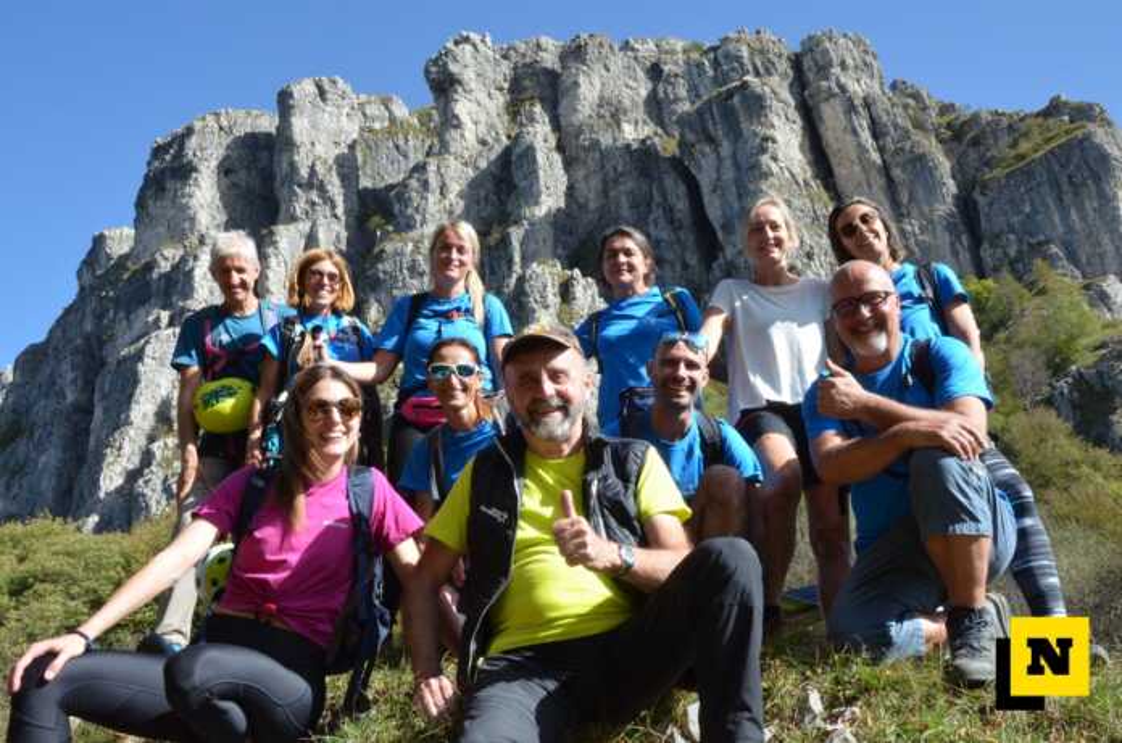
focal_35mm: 36
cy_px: 372
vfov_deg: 36.7
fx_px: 1120
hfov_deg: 53.2
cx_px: 561
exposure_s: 1/200
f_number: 20
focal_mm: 24
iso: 1250
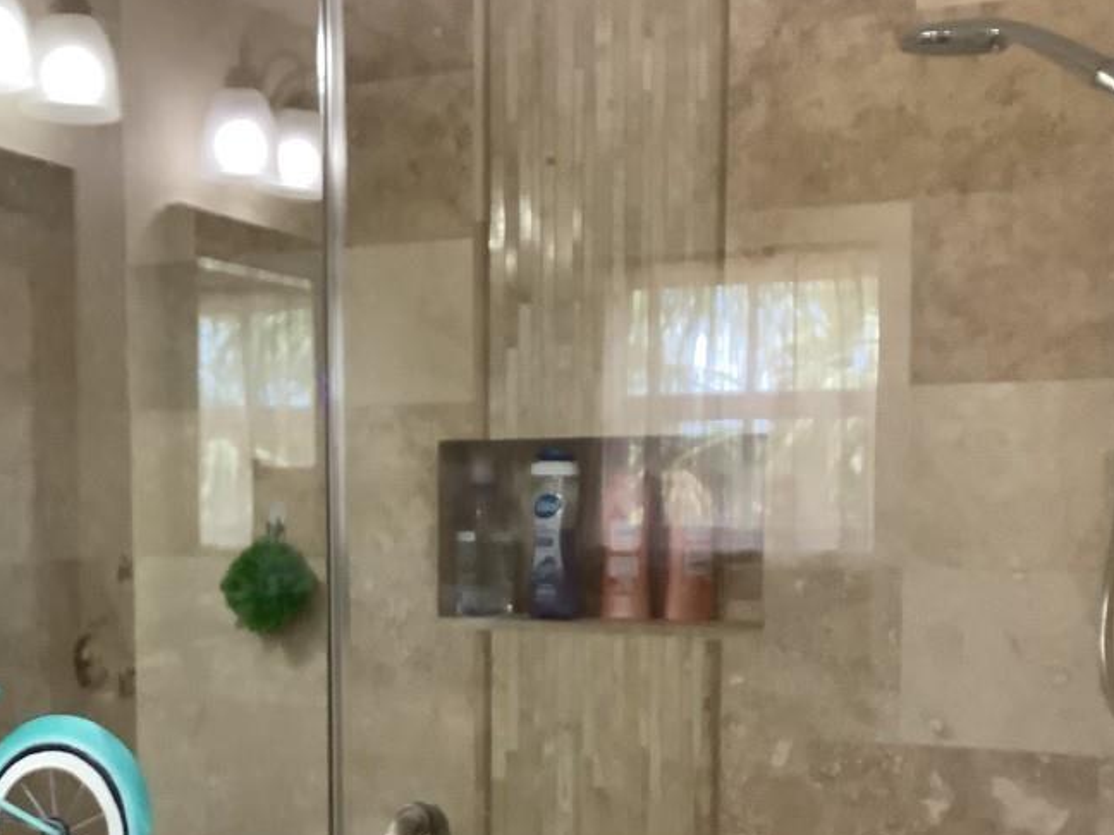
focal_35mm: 49
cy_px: 612
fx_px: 1577
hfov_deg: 38.2
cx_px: 325
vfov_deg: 29.3
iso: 320
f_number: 2.4
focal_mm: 3.3
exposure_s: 1/50
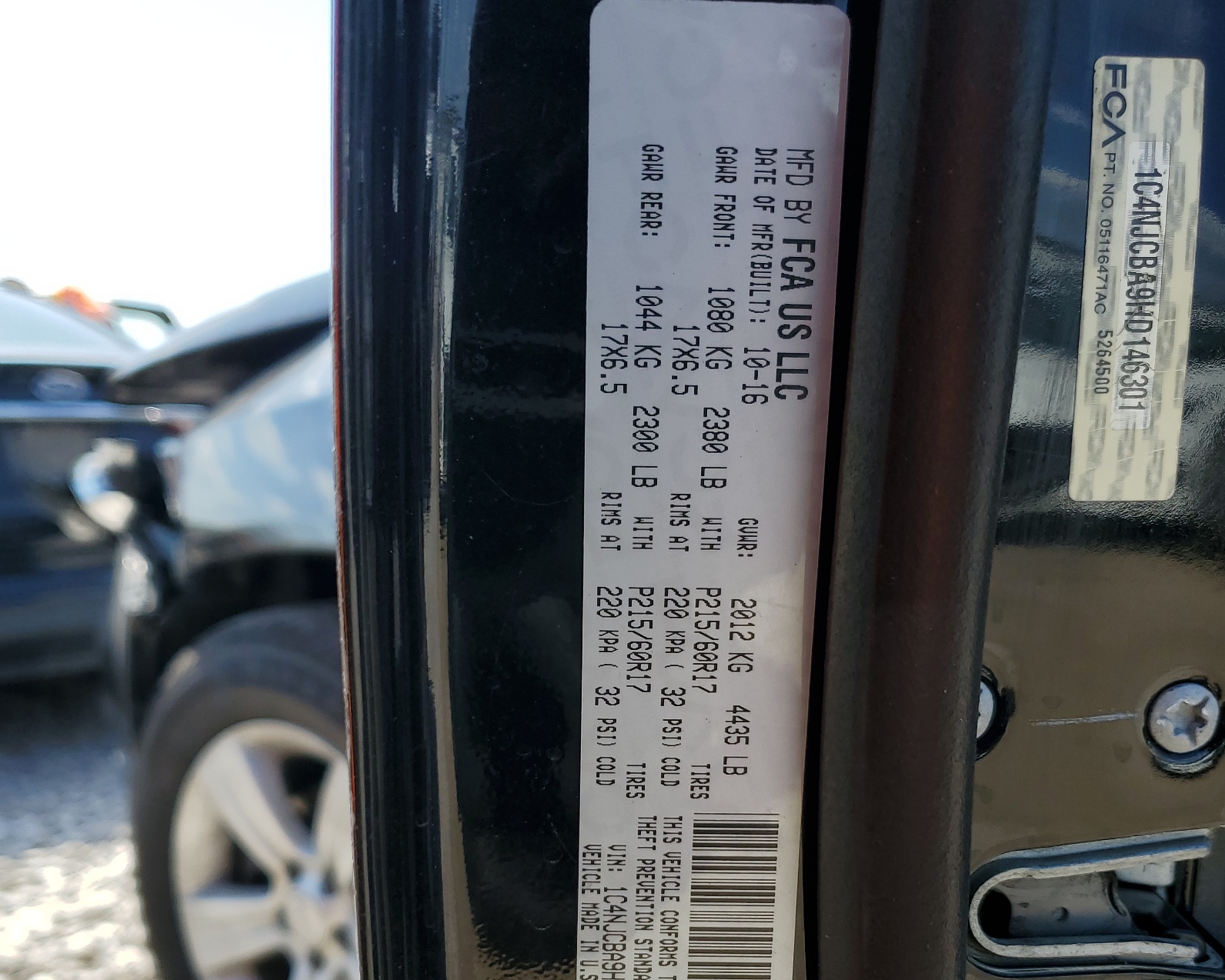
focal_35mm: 34
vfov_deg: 42.0
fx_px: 1233
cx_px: 614
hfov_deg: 52.8
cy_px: 738
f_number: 1.5
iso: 50
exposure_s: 1/1429
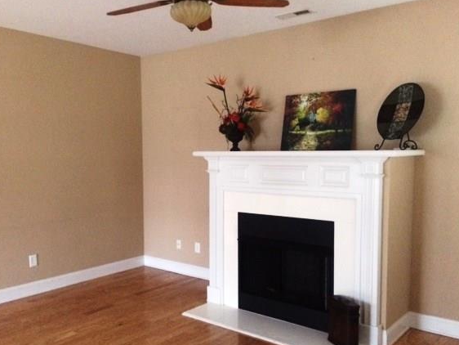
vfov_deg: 42.9
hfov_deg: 55.3
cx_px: 216
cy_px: 192
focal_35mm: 33
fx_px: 438
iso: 400
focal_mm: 4.15
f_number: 2.2
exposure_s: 1/15
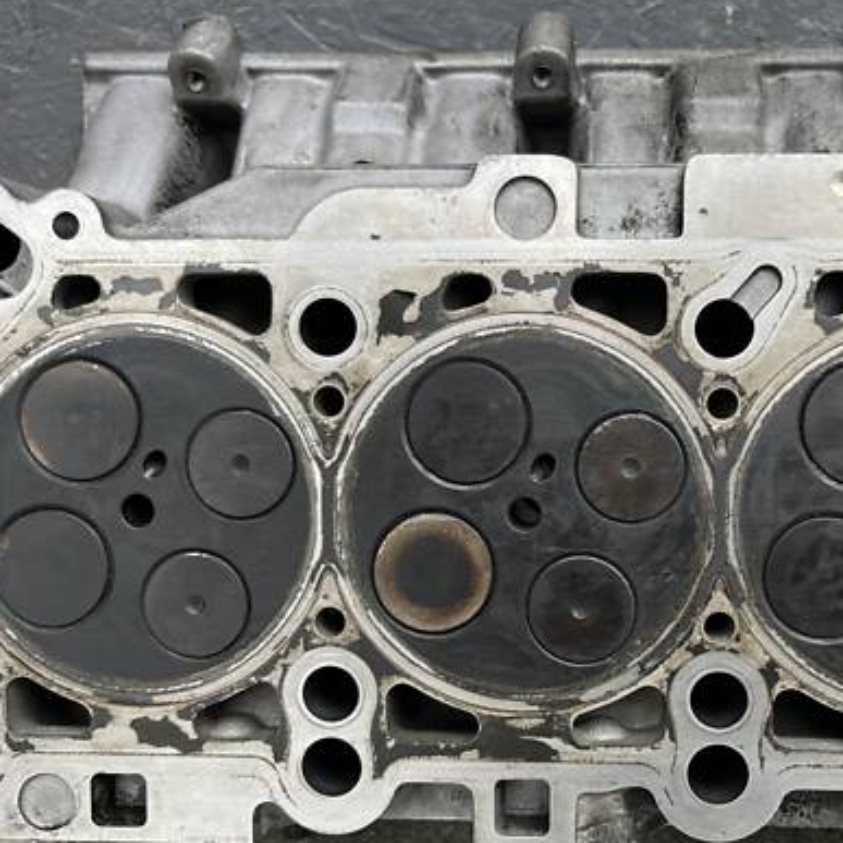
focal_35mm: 38
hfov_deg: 43.2
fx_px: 1047
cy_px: 477
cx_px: 569
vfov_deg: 43.8
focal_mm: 5.1
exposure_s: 1/358
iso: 50
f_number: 1.6
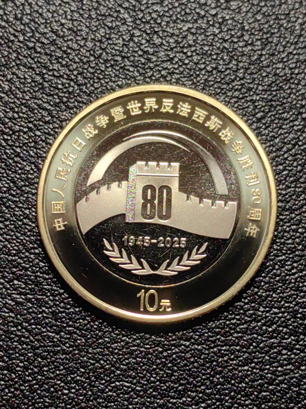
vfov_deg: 24.1
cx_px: 153
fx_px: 955
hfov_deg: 18.2
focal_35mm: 81
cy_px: 204
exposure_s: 1/218
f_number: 2
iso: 80
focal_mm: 5.75
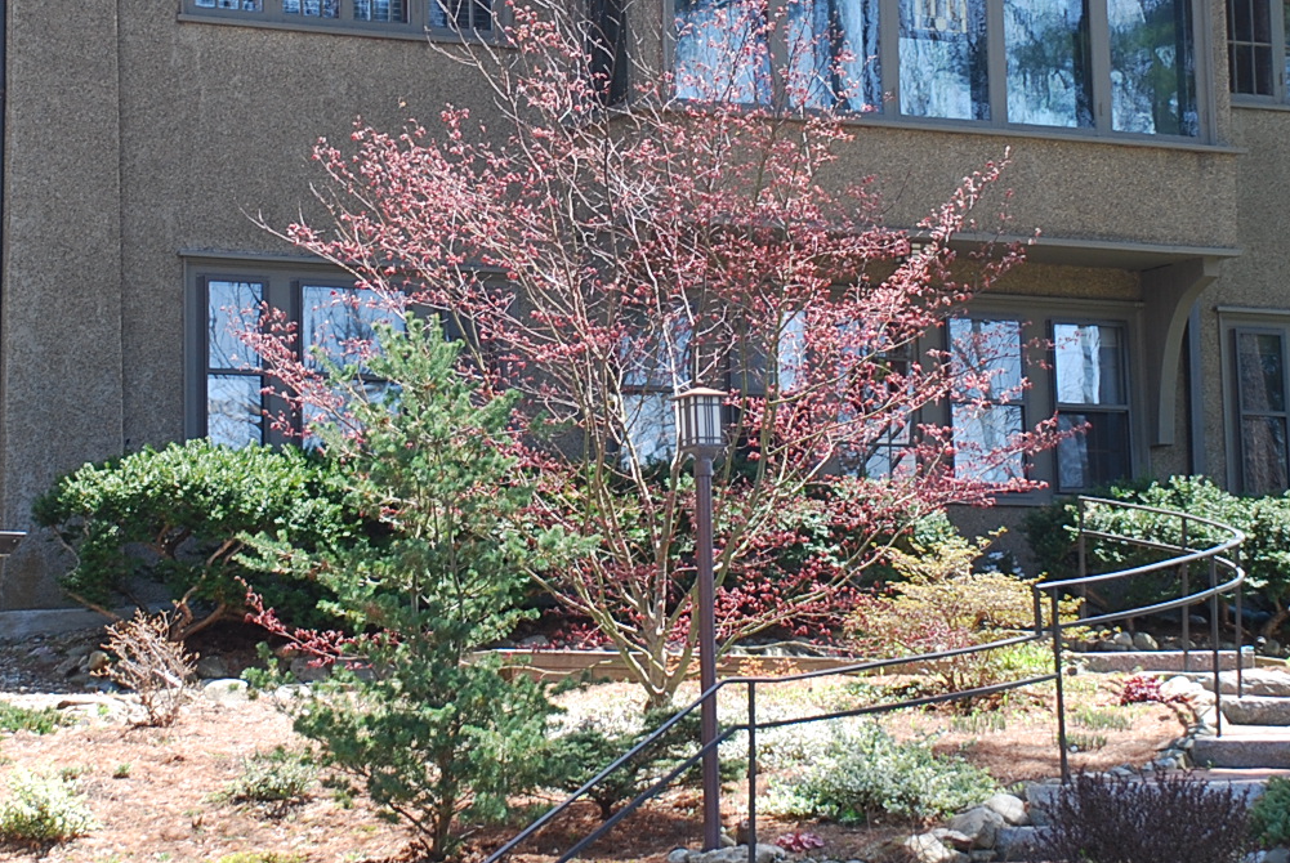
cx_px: 629
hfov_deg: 17.6
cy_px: 194
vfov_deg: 11.8
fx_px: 4161
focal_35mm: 116
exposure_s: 1/125
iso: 160
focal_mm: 40
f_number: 5.6
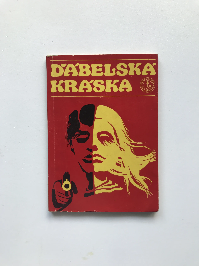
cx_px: 100
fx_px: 215
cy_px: 133
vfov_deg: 63.4
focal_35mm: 28
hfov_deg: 49.7
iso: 40
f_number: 1.8
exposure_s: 1/100
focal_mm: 3.99
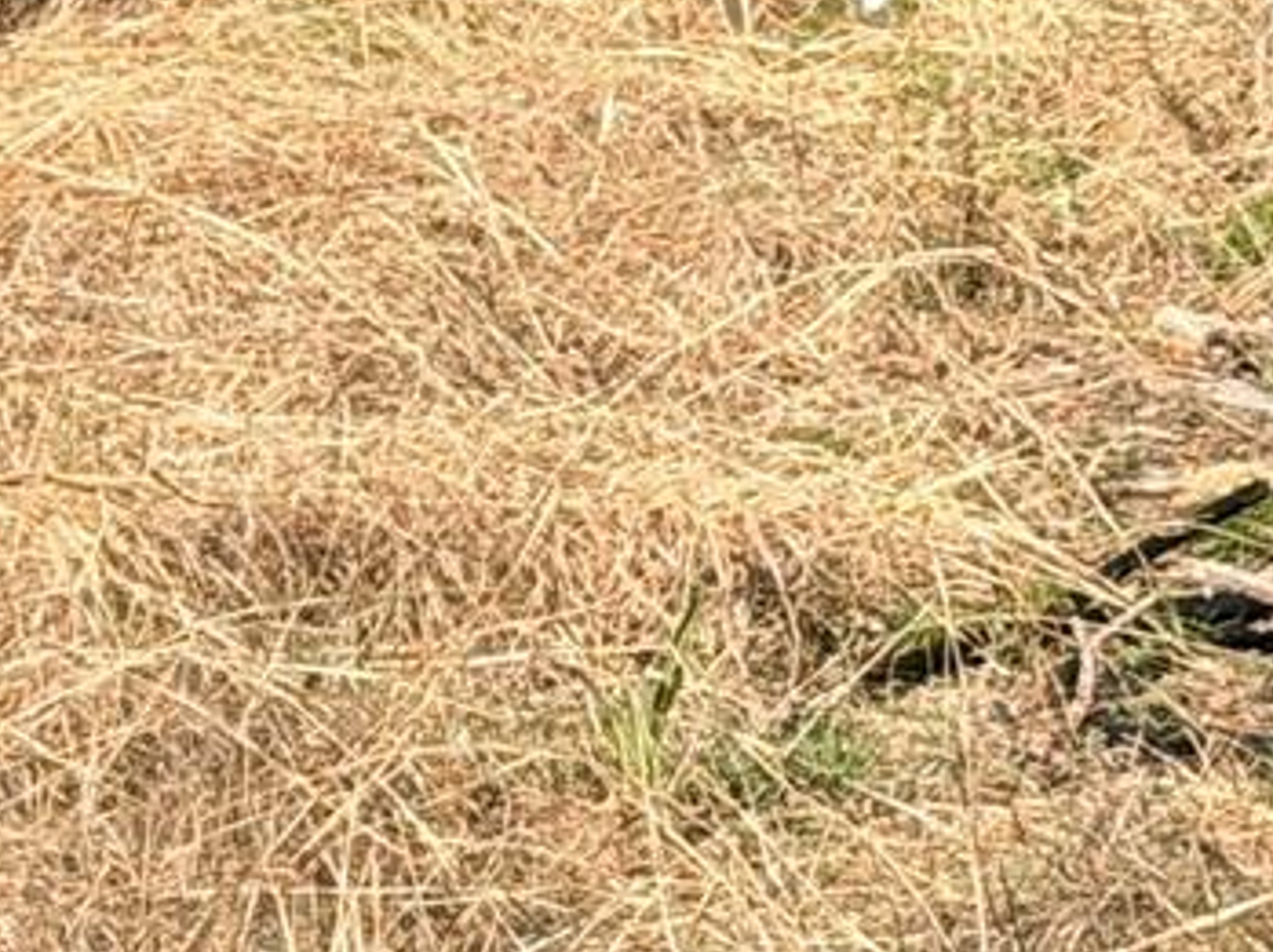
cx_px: -1109
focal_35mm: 282
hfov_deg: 6.8
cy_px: -55
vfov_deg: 5.2
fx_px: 10360
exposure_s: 1/3226
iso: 64
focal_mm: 6.76
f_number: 1.78
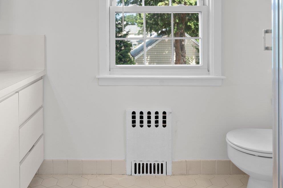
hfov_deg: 63.1
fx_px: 228
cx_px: 114
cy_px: 47
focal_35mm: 29
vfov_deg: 43.5
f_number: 10
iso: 400
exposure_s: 1/6
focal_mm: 14
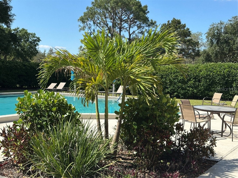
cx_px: 119
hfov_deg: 39.7
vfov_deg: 30.3
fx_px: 330
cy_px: 89
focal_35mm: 48
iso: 64
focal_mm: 6.86
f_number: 1.78
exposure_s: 1/2532
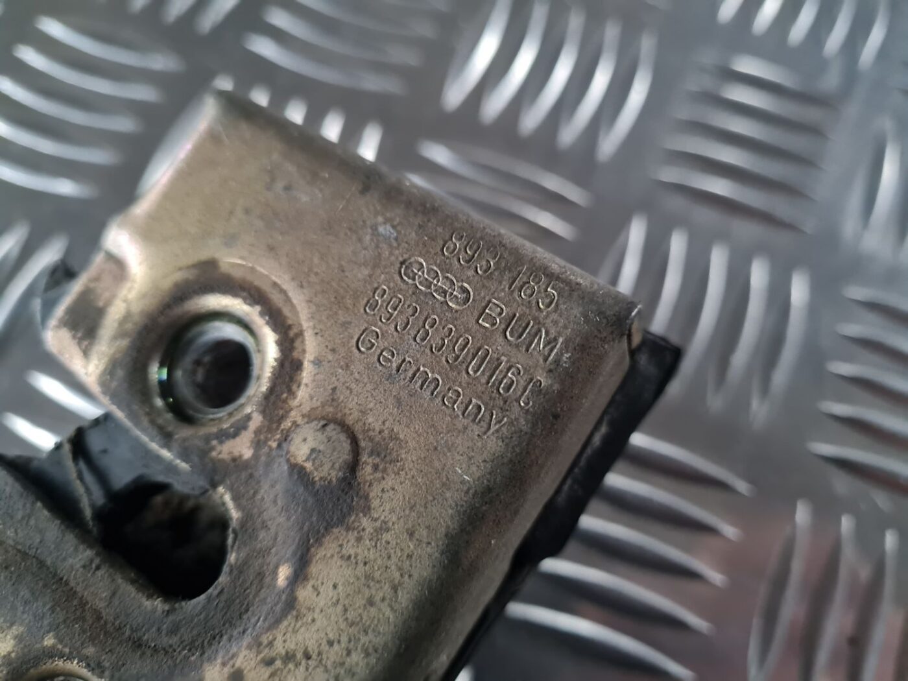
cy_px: 340
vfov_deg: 53.1
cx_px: 454
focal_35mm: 26
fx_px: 682
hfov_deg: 67.3
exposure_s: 1/25
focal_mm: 5.4
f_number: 1.8
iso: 640
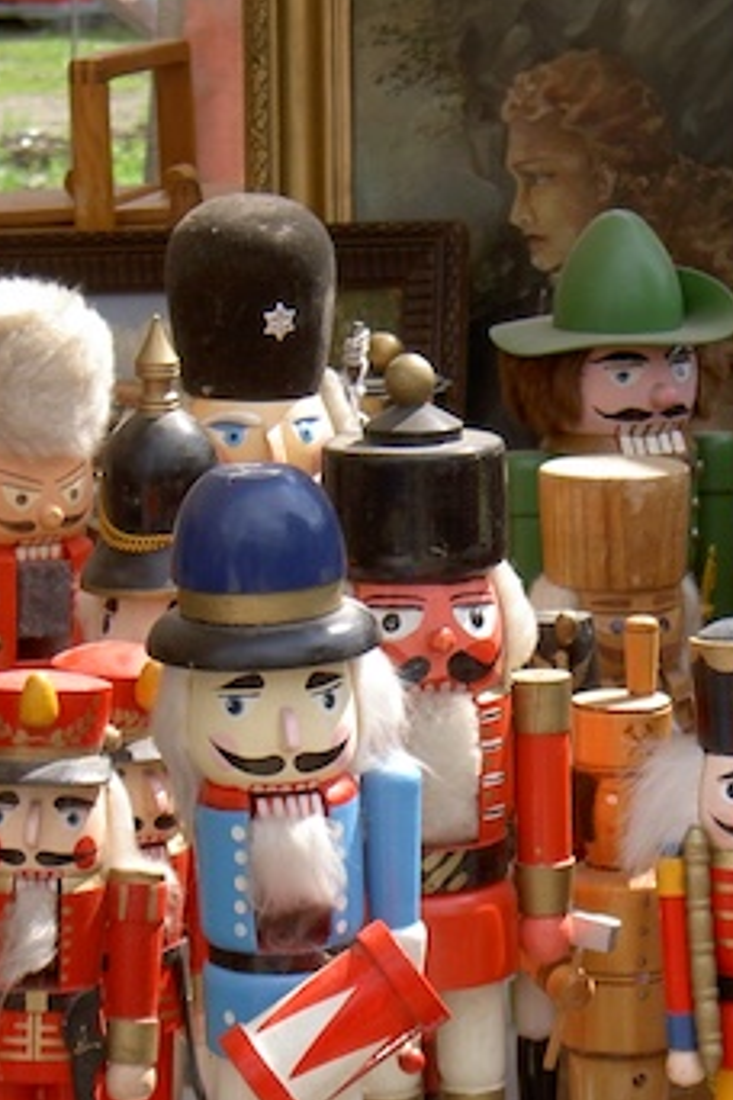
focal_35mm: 151
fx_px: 4611
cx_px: 595
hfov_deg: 9.1
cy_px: 811
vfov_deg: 13.6
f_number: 3.7
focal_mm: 14.2
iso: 50
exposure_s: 1/250
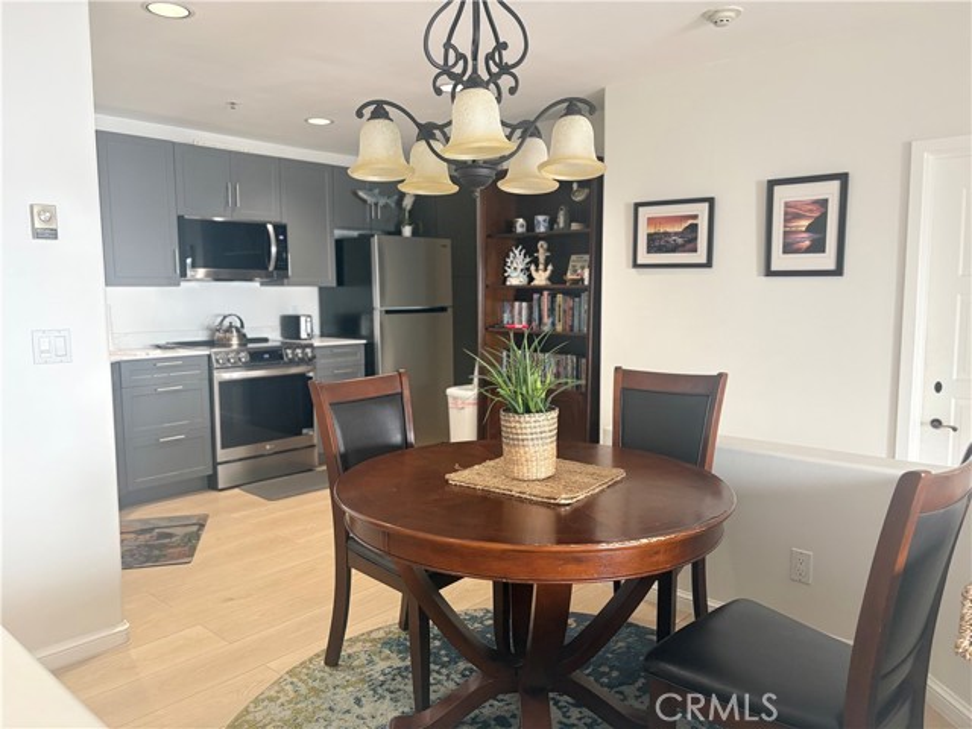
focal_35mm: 26
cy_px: 364
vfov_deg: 53.1
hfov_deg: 67.3
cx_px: 486
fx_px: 730
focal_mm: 5.96
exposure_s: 1/60
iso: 200
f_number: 1.6
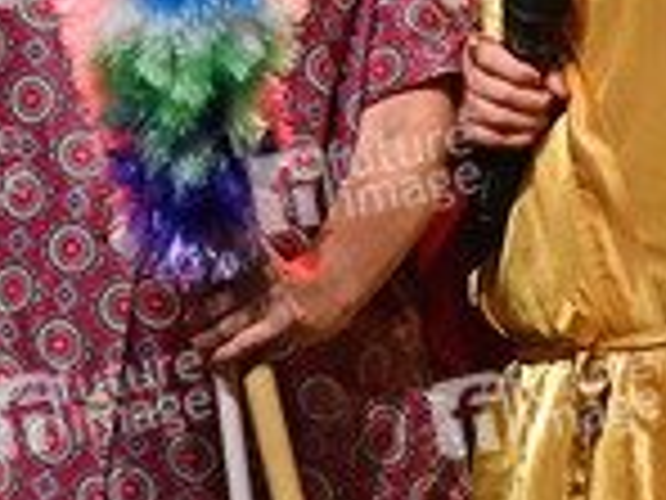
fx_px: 7619
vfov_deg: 3.7
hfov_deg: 5.0
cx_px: 425
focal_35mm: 396
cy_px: -158
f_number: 4.5
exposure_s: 1/250
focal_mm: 135
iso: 5000
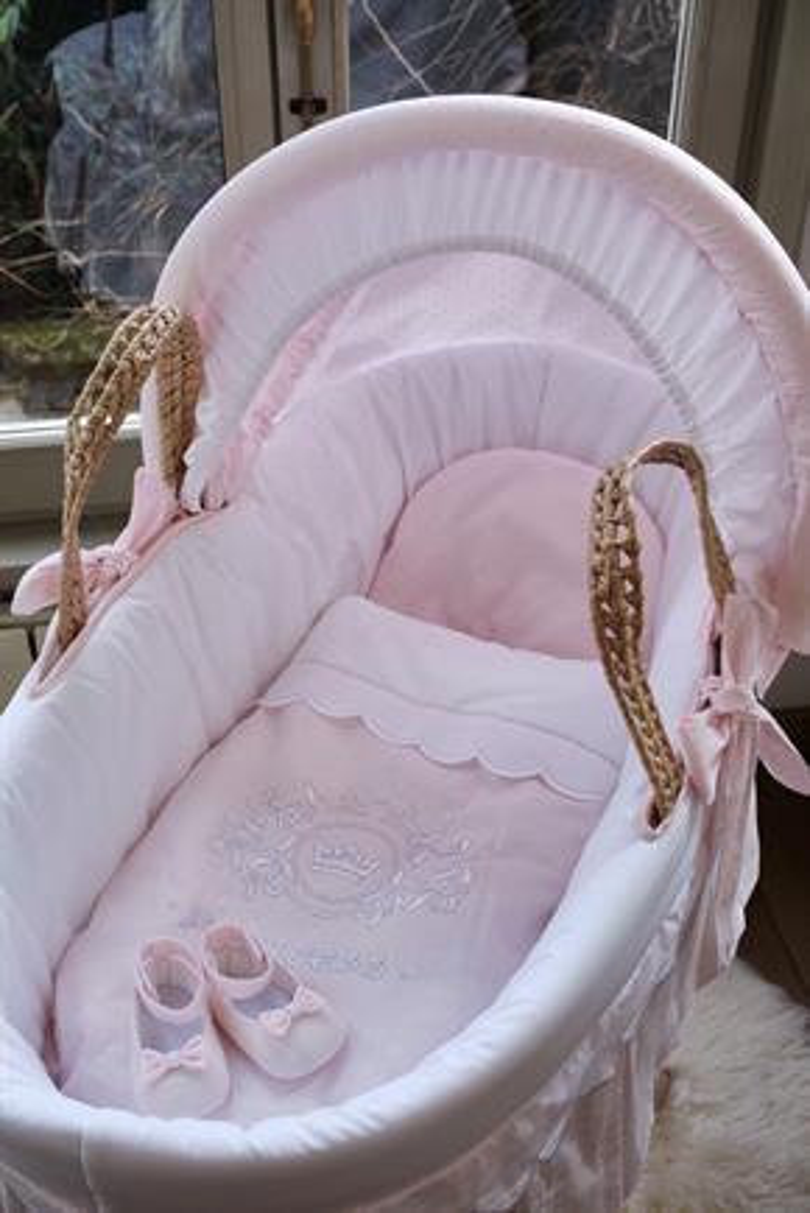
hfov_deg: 34.3
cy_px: 606
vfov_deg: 49.5
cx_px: 405
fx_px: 1314
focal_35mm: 39
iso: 160
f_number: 8
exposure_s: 1/34
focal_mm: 26
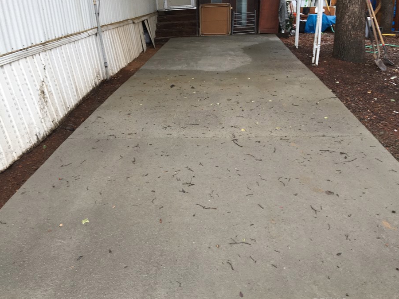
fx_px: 380
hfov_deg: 55.4
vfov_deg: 42.9
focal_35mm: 33
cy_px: 139
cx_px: 197
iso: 40
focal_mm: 4.15
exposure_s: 1/120
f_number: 2.2
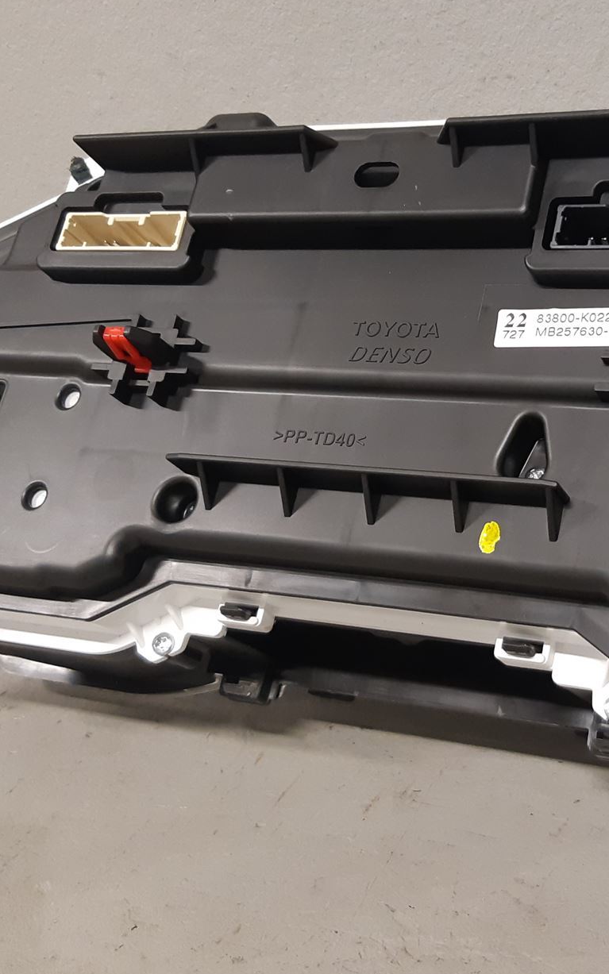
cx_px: 457
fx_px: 1221
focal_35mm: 46
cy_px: 452
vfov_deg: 43.5
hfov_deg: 27.6
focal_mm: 3.93
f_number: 1.7
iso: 200
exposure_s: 1/50
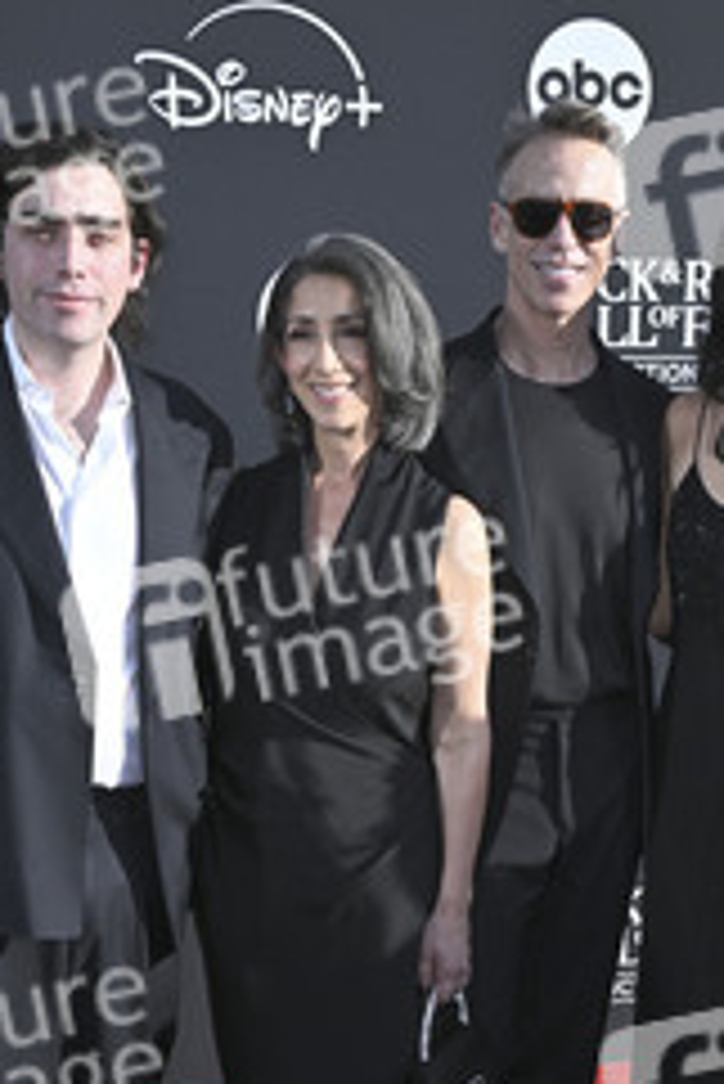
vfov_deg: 33.6
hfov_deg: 23.4
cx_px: 423
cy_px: 850
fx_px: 1747
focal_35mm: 58
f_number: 10
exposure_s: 1/320
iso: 250
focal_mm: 35
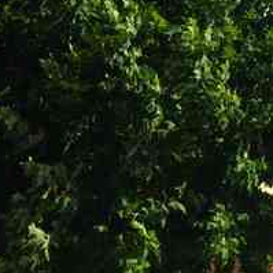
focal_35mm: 183
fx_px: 1633
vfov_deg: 9.6
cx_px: 449
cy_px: 118
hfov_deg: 9.2
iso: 200
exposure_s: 1/60
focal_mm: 29.4
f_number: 11
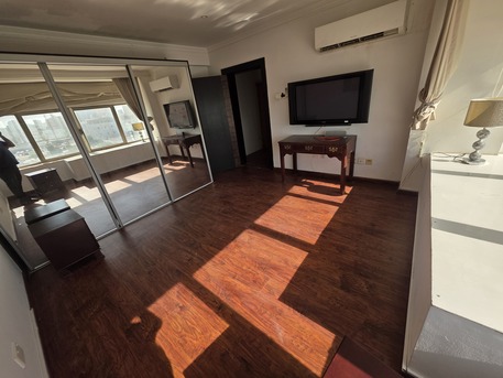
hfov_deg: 106.2
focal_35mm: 13
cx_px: 252
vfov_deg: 89.9
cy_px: 189
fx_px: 189
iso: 40
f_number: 1.9
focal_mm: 2.2
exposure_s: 1/287
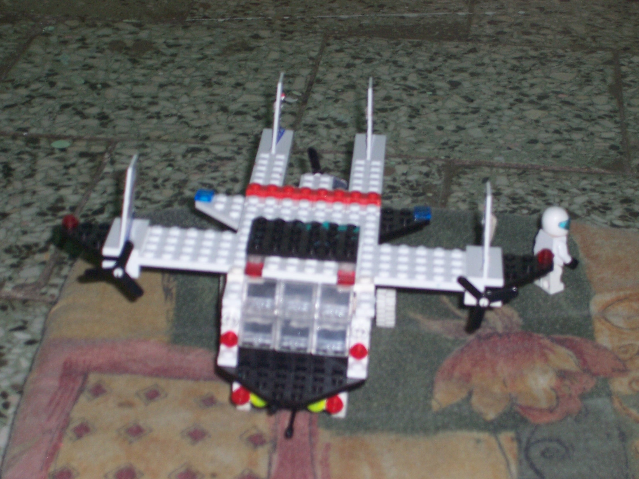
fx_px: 1901
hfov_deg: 19.1
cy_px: 237
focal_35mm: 103
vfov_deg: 14.4
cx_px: 320
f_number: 4.6
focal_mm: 16.8
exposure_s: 1/90
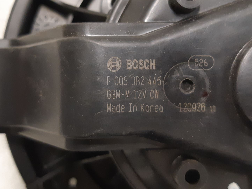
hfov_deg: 50.1
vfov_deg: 38.6
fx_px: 269
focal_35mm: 37
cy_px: 85
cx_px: 120
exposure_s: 1/25
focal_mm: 3.93
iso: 250
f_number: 1.7
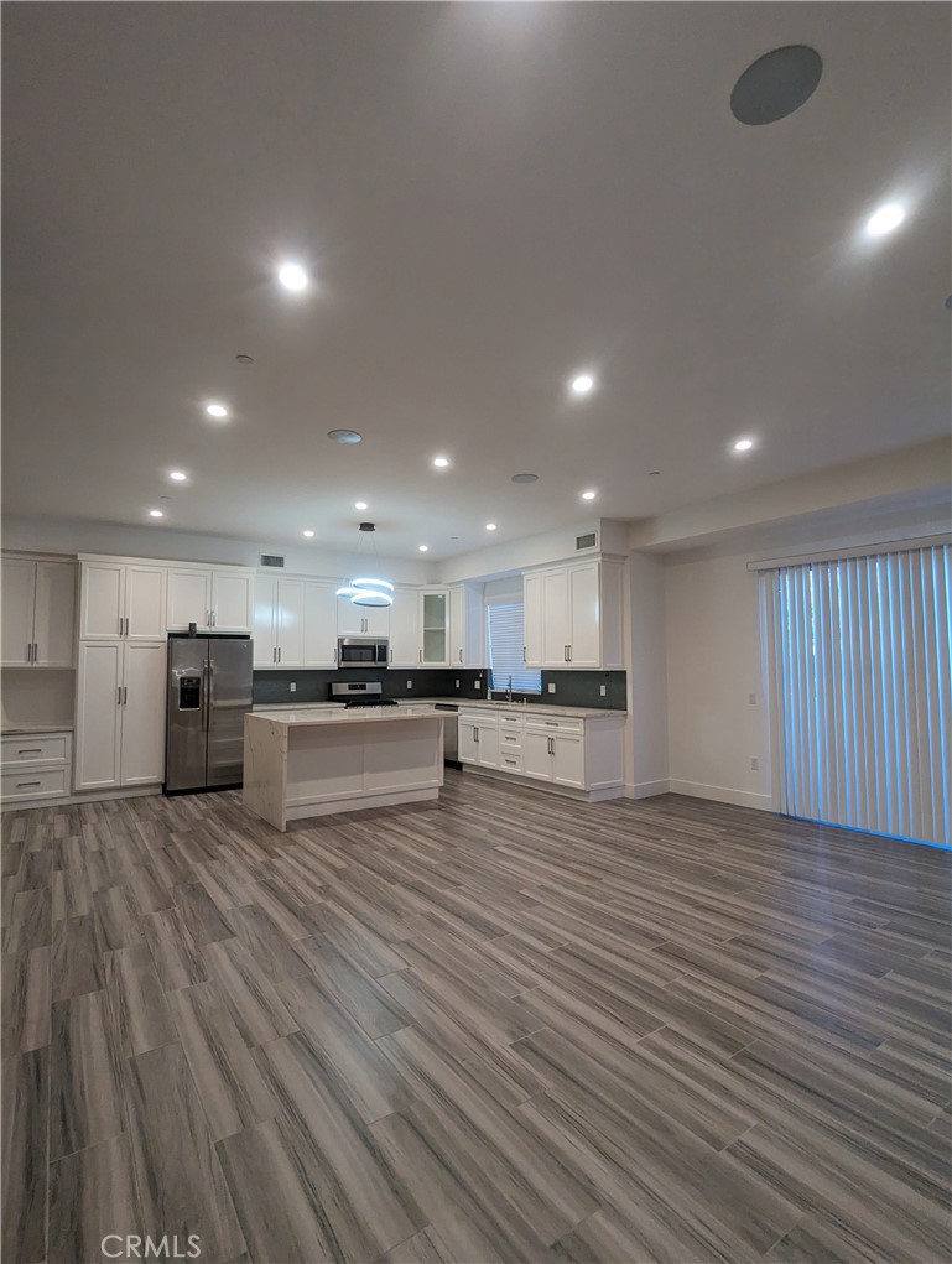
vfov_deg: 94.4
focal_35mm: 16
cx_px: 476
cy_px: 632
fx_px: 585
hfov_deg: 78.3
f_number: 2.2
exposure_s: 1/60
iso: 130
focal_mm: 2.35
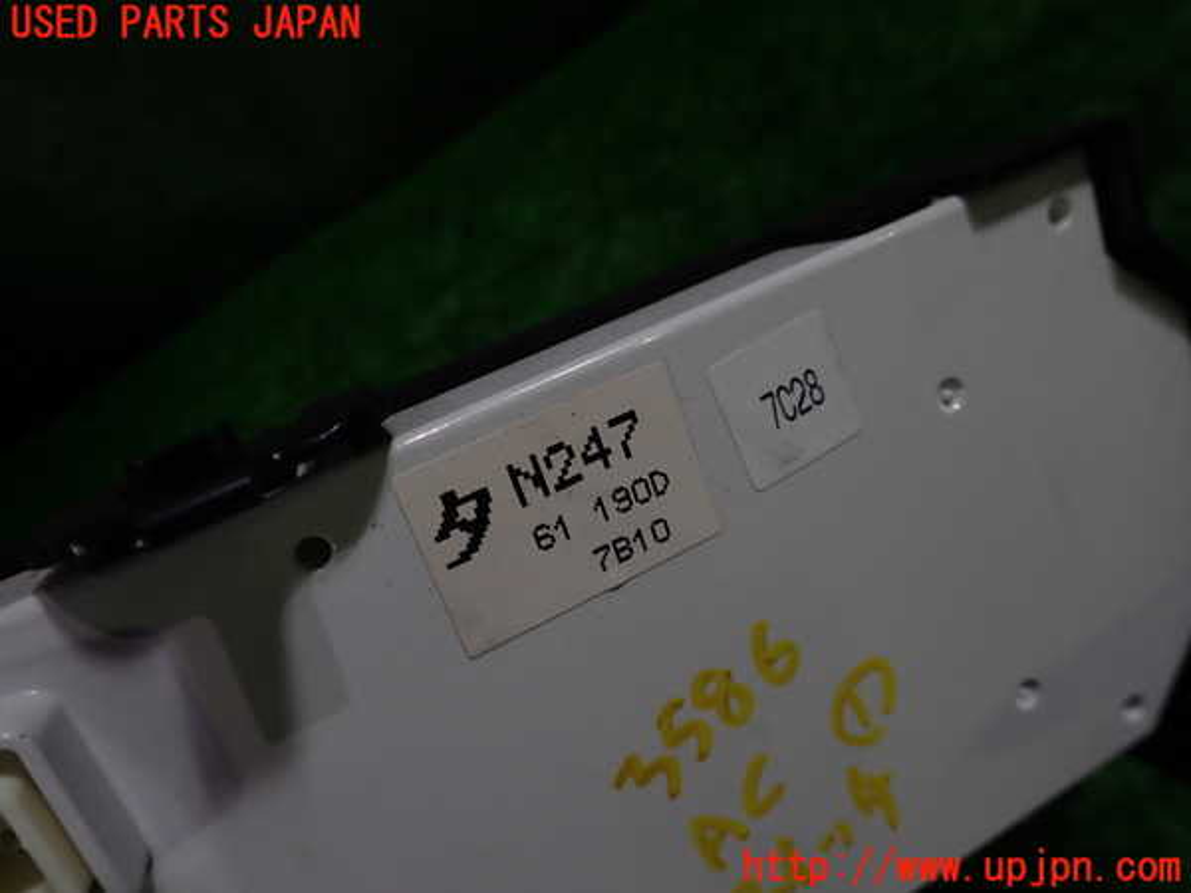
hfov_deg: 69.4
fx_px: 860
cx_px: 596
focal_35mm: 25
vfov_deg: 54.9
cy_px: 446
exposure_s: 1/60
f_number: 2.8
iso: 125
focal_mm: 4.5
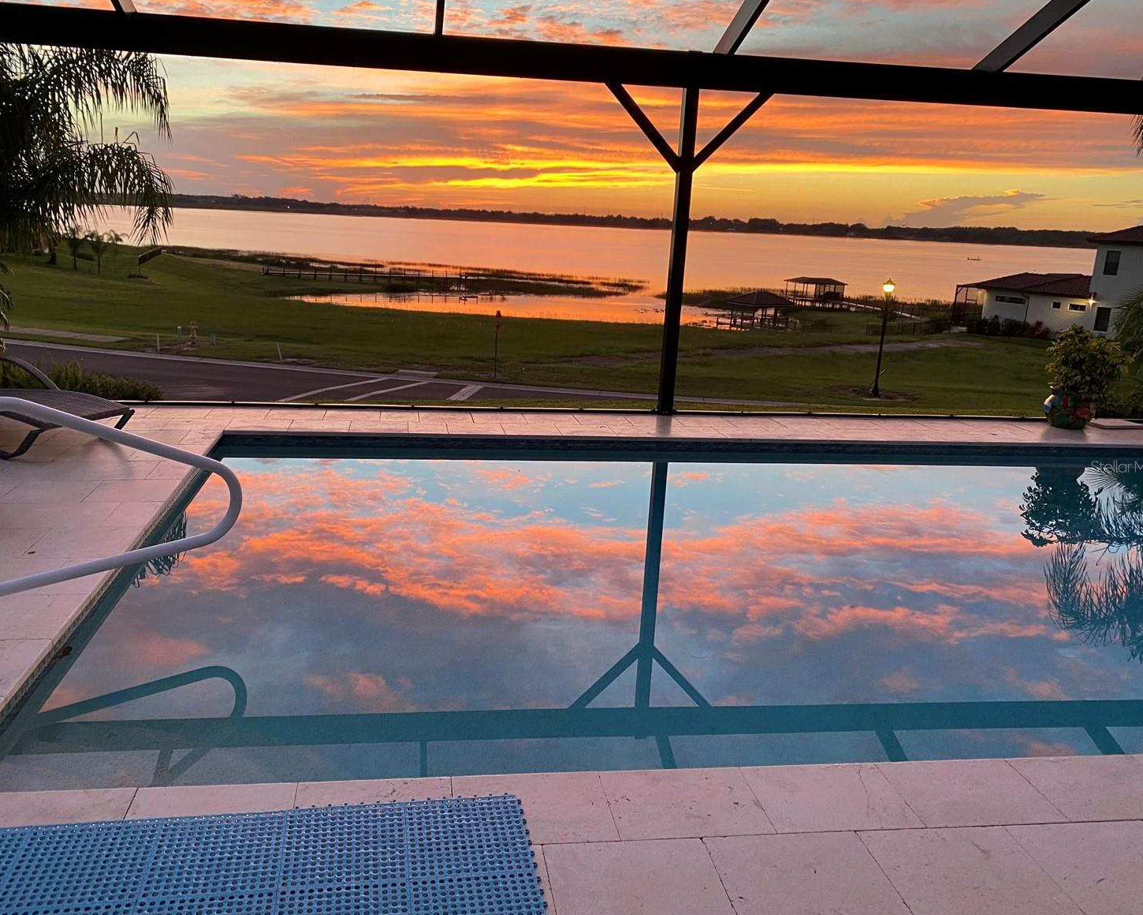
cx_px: 534
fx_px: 947
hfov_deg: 62.2
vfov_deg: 51.5
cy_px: 466
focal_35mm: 28
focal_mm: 4.25
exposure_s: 1/60
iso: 160
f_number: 1.8
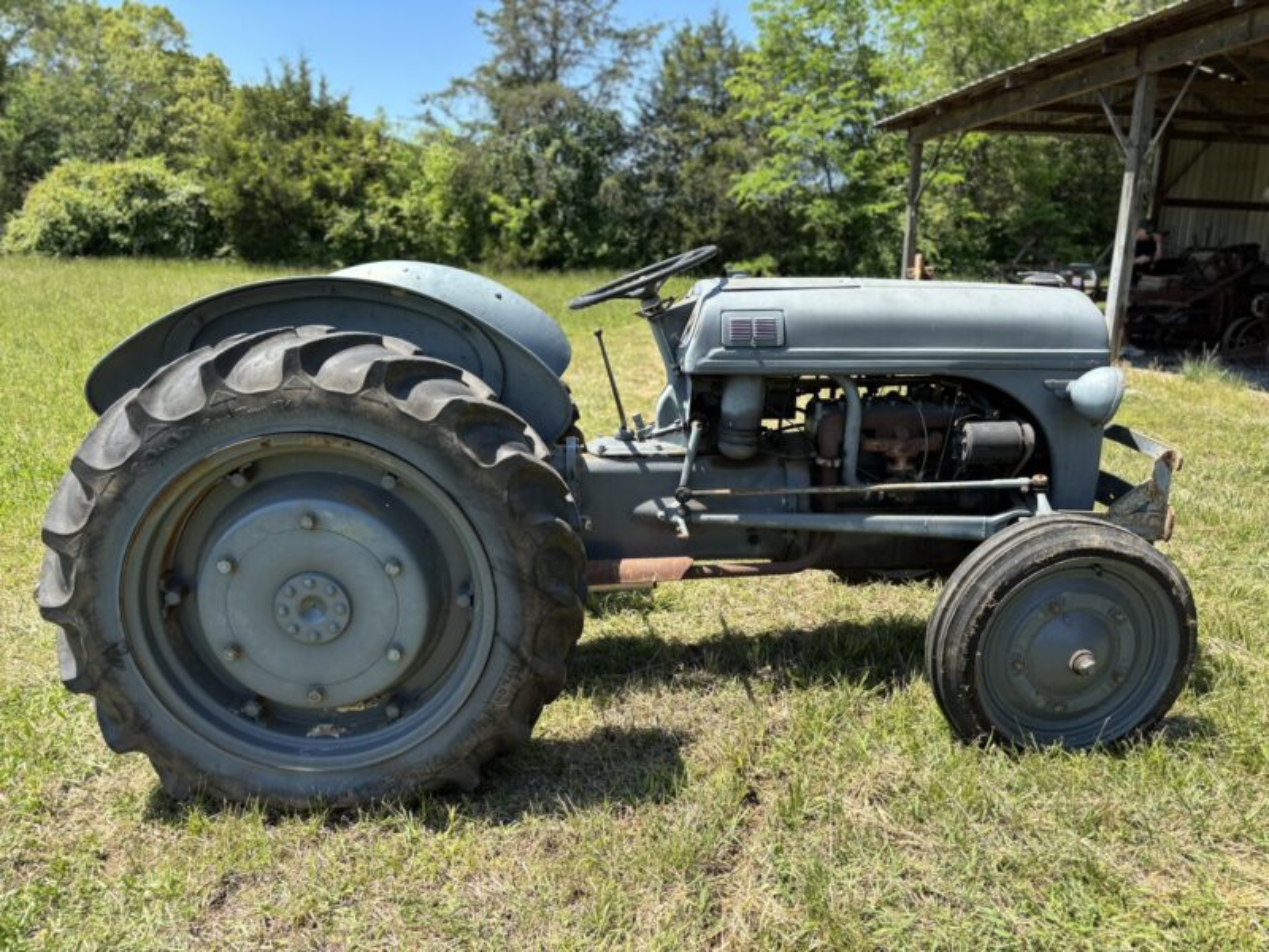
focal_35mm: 26
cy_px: 476
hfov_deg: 67.3
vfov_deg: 53.1
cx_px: 634
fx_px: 953
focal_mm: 5.96
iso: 50
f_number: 1.6
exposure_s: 1/1139
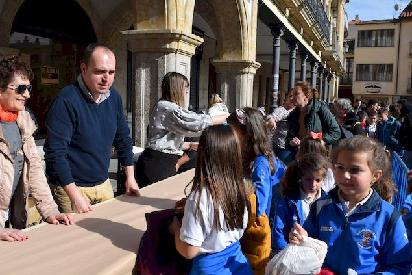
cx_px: 210
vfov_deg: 38.8
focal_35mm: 34
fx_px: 389
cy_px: 149
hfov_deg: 55.8
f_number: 10
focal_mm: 18
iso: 200
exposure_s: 1/400
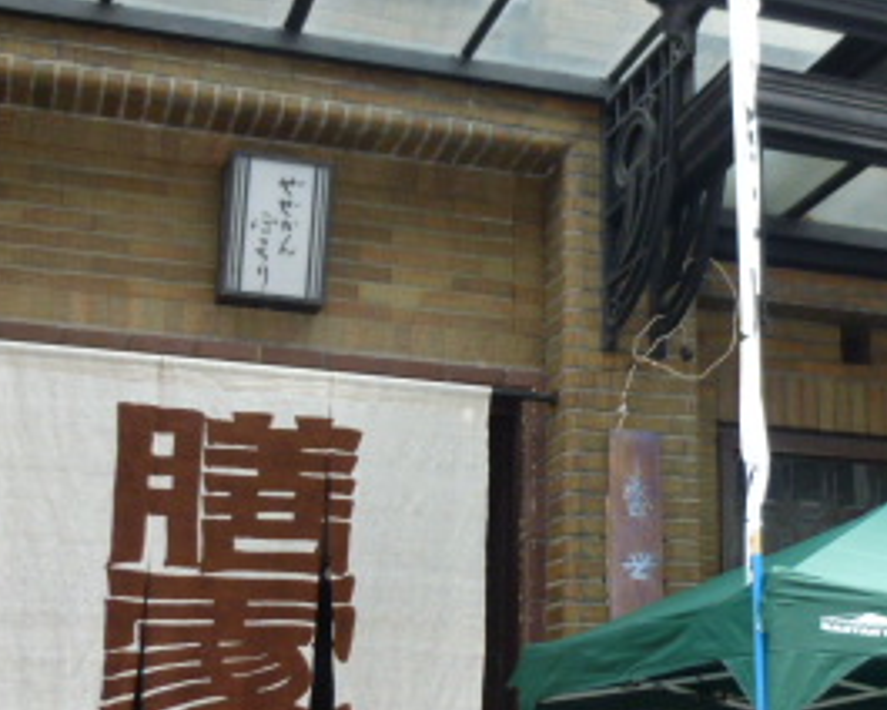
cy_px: 419
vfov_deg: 25.8
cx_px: 589
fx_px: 1549
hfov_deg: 31.7
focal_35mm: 59
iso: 200
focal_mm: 4.5
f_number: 3.1
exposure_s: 1/250
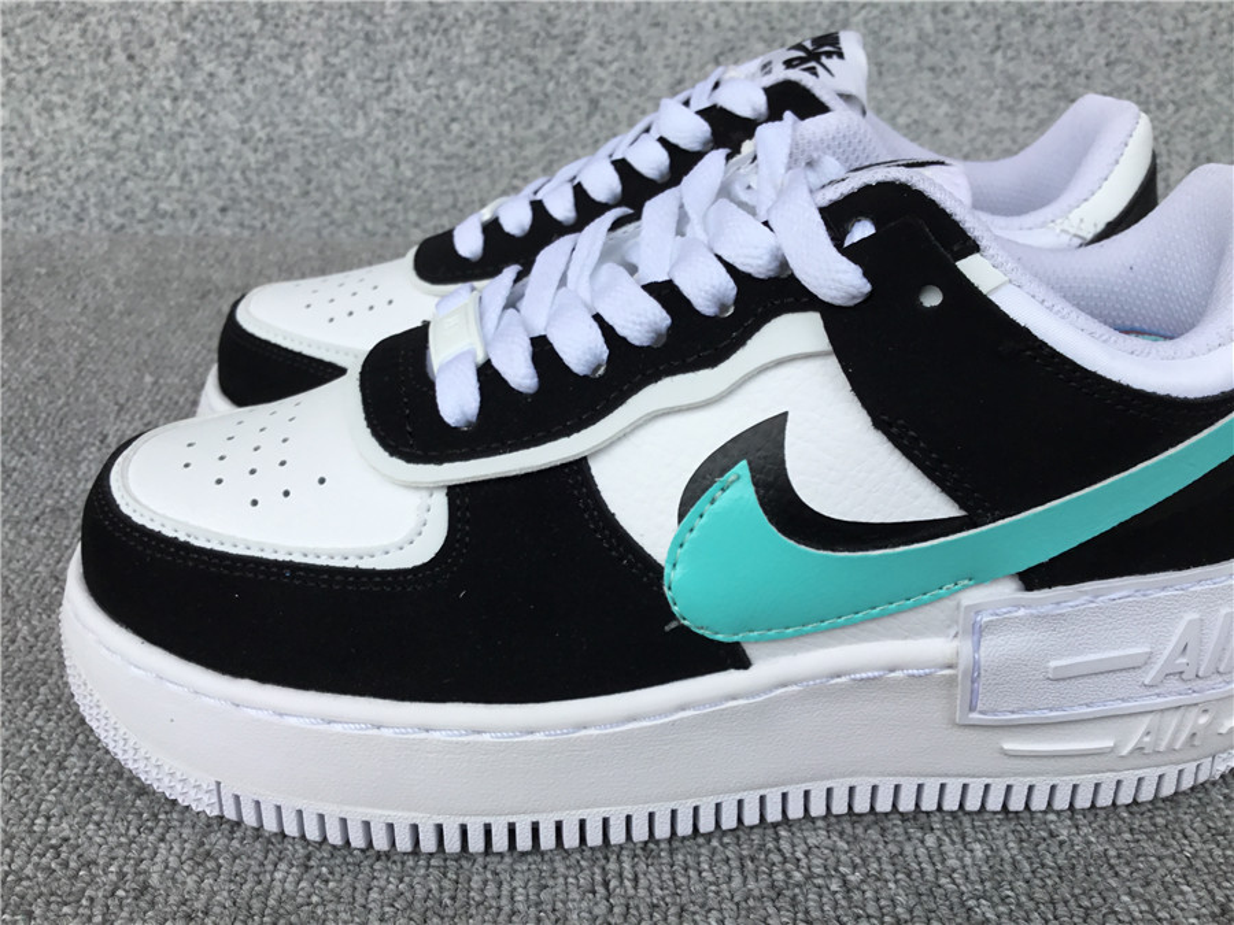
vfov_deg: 45.4
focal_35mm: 31
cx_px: 617
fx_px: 1105
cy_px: 462
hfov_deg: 58.4
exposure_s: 1/347
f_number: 2.4
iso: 25
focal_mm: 3.3
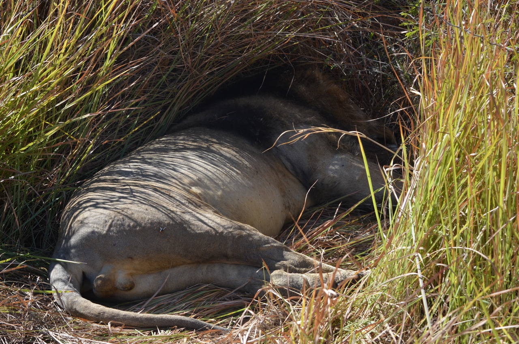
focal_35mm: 138
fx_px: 1986
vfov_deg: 9.9
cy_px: 172
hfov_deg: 14.9
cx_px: 260
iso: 160
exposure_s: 1/250
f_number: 8
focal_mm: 92
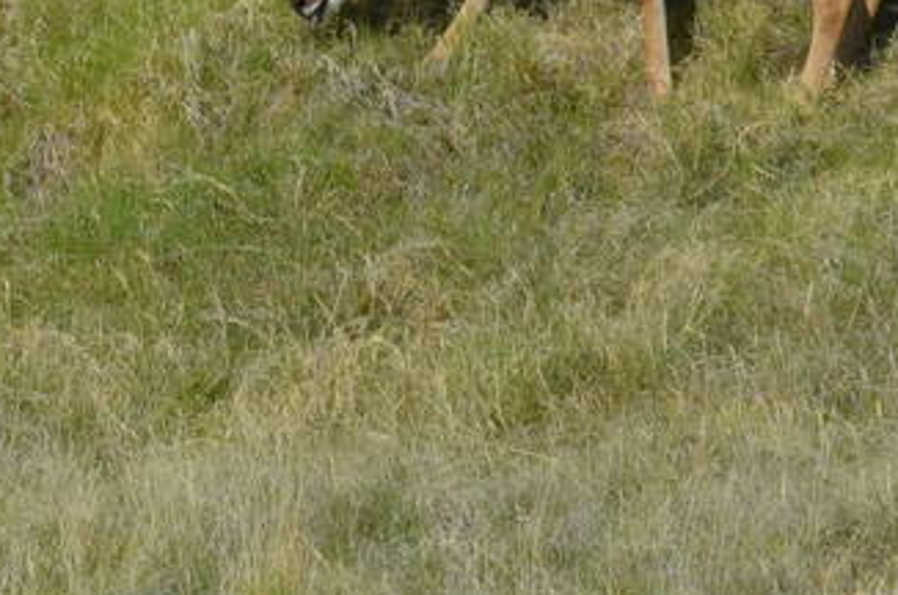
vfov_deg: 3.4
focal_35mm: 404
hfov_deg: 5.1
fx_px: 10069
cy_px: -198
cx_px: 226
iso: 100
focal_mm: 55
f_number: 9
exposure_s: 1/320
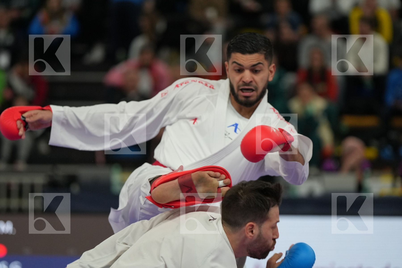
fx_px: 2925
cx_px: 201
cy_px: 134
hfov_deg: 7.9
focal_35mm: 262
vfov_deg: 5.2
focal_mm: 175
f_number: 2.8
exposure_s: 1/1000
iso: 1600
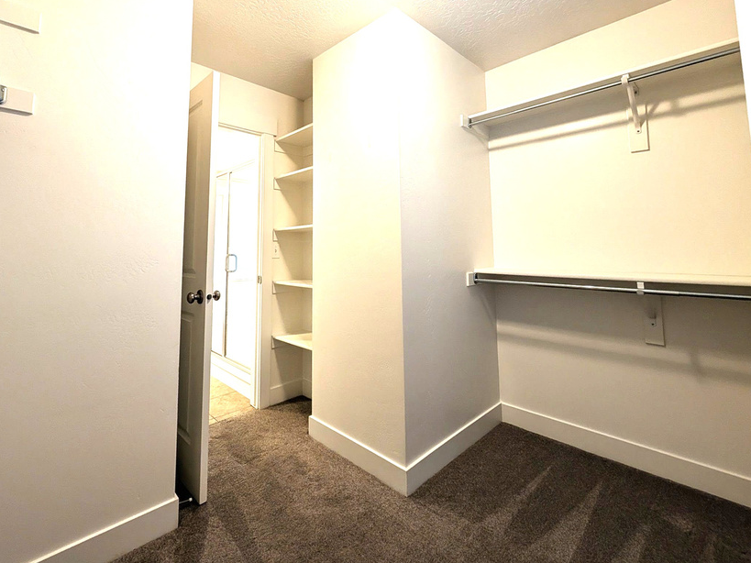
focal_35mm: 15
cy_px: 214
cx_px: 350
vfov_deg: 80.3
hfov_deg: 98.0
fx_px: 325
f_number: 1.7
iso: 106
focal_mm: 2.02
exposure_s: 1/40
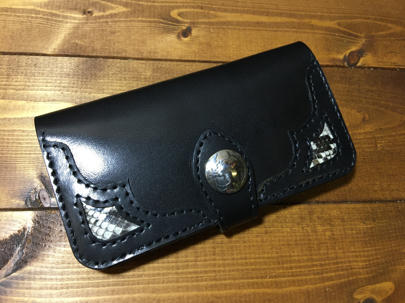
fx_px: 339
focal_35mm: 29
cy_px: 152
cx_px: 202
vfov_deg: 48.2
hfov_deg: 61.7
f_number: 2.2
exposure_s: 1/30
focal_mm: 4.15
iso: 100
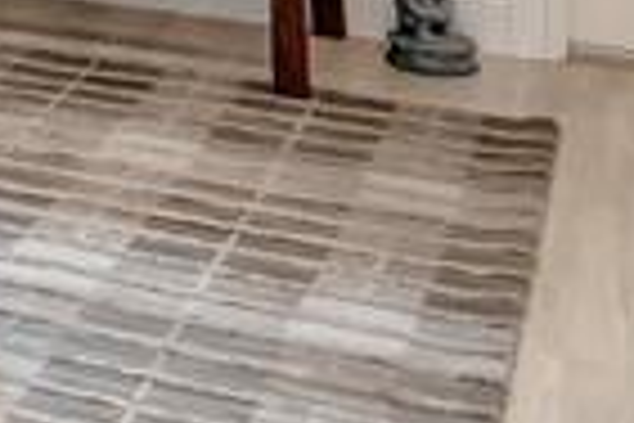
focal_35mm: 109
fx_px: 1919
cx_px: -382
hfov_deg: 16.6
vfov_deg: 11.0
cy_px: -518
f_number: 8
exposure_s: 1/13
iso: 1000
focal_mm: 10
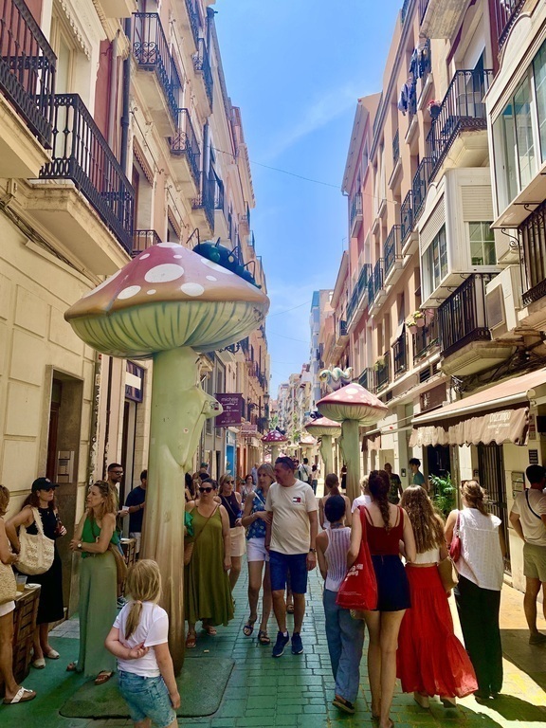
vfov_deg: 67.3
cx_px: 273
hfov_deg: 53.1
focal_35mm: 26
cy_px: 364
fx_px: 547
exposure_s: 1/1205
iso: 25
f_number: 1.8
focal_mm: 4.25
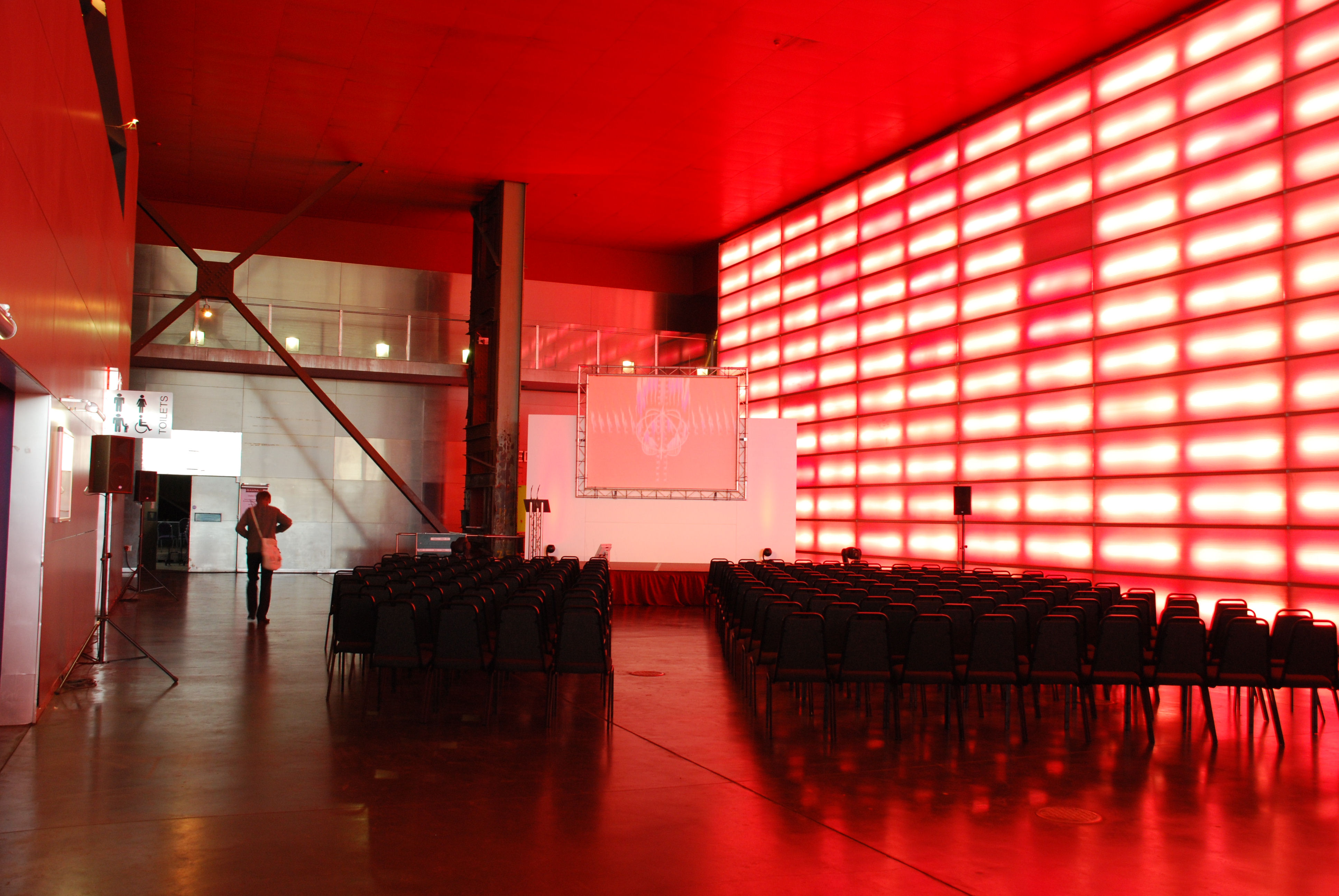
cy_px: 448
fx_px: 1117
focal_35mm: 30
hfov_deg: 61.9
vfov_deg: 43.7
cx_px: 670
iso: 400
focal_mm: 20
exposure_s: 1/8
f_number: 5.6
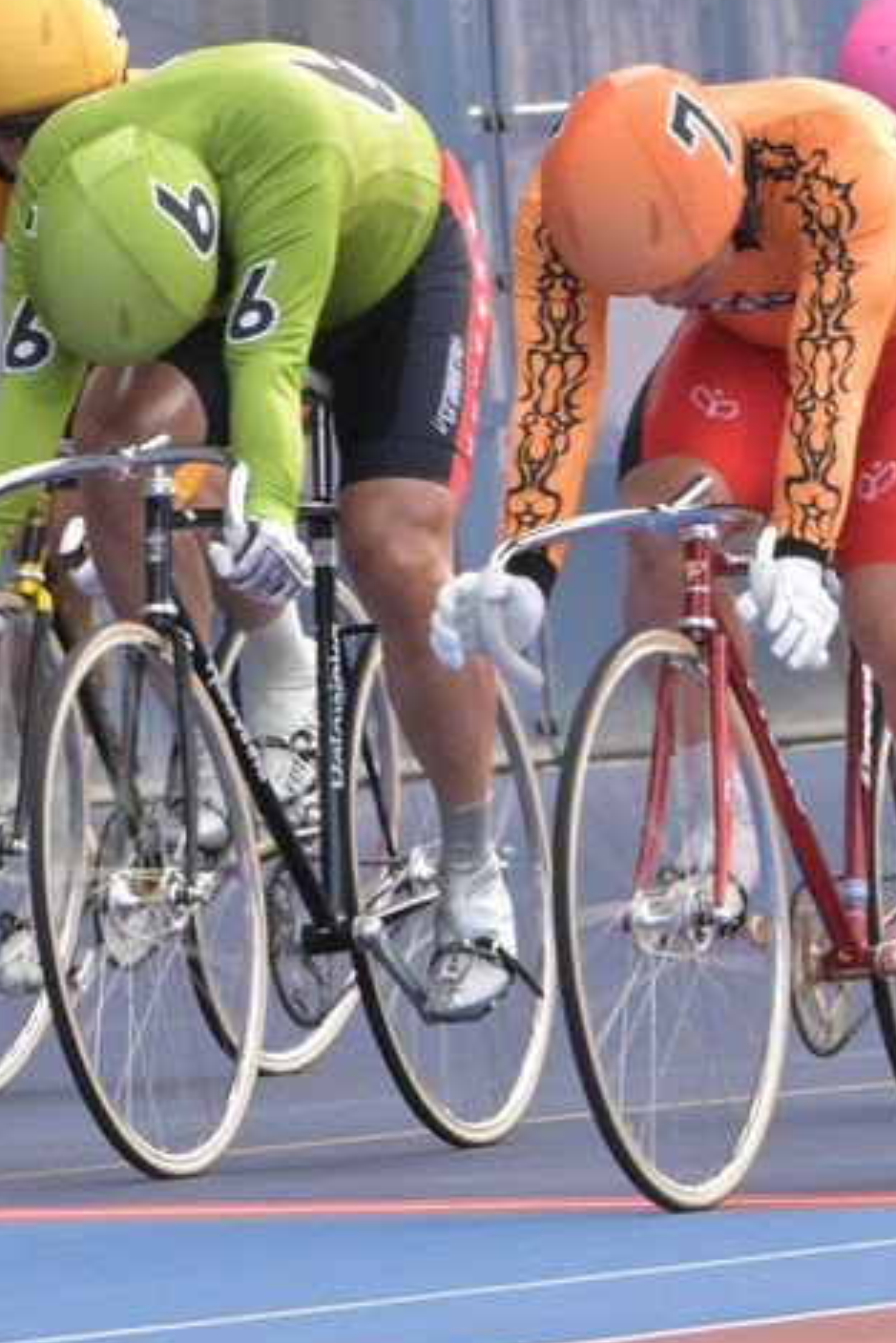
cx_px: 31
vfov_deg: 3.2
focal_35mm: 640
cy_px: 286
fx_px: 23874
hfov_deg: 2.1
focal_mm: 200
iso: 1600
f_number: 10
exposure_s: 1/640
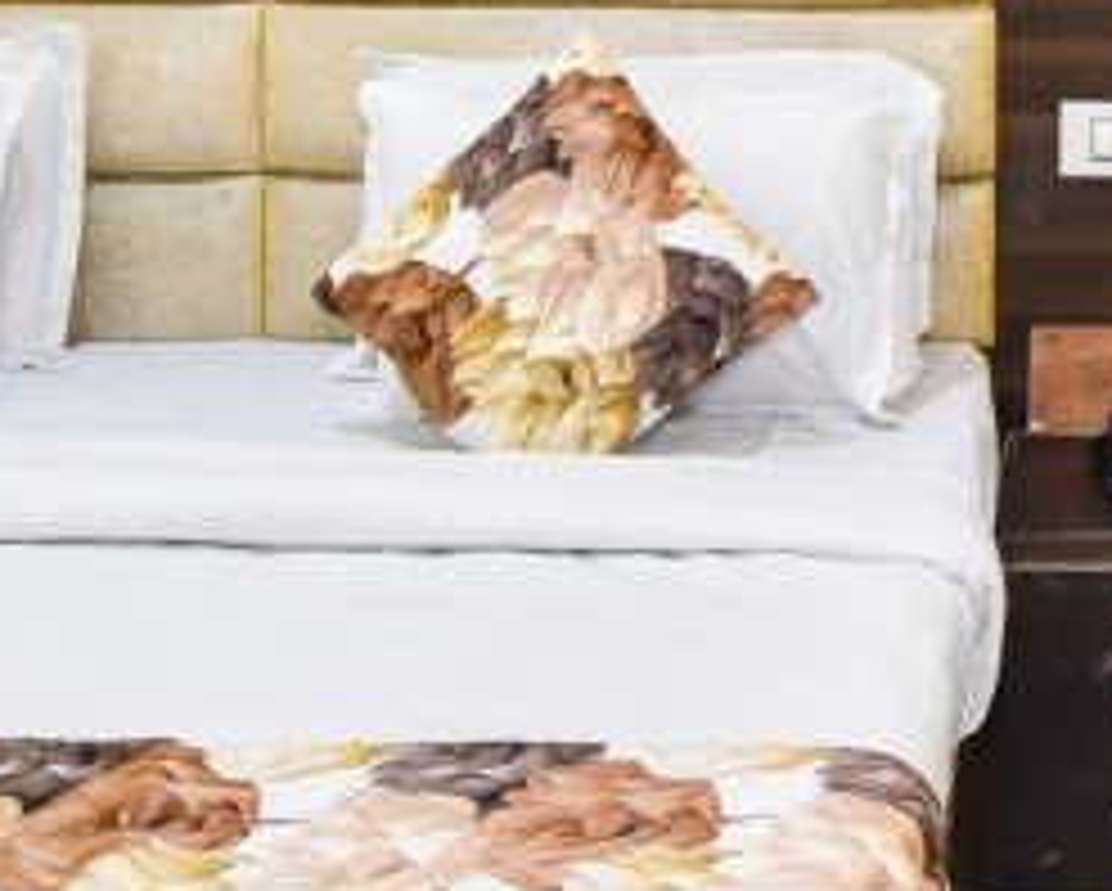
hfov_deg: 25.5
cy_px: -272
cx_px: 1164
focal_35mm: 70
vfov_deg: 20.0
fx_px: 2306
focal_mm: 17
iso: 2000
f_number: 7.1
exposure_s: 1/50
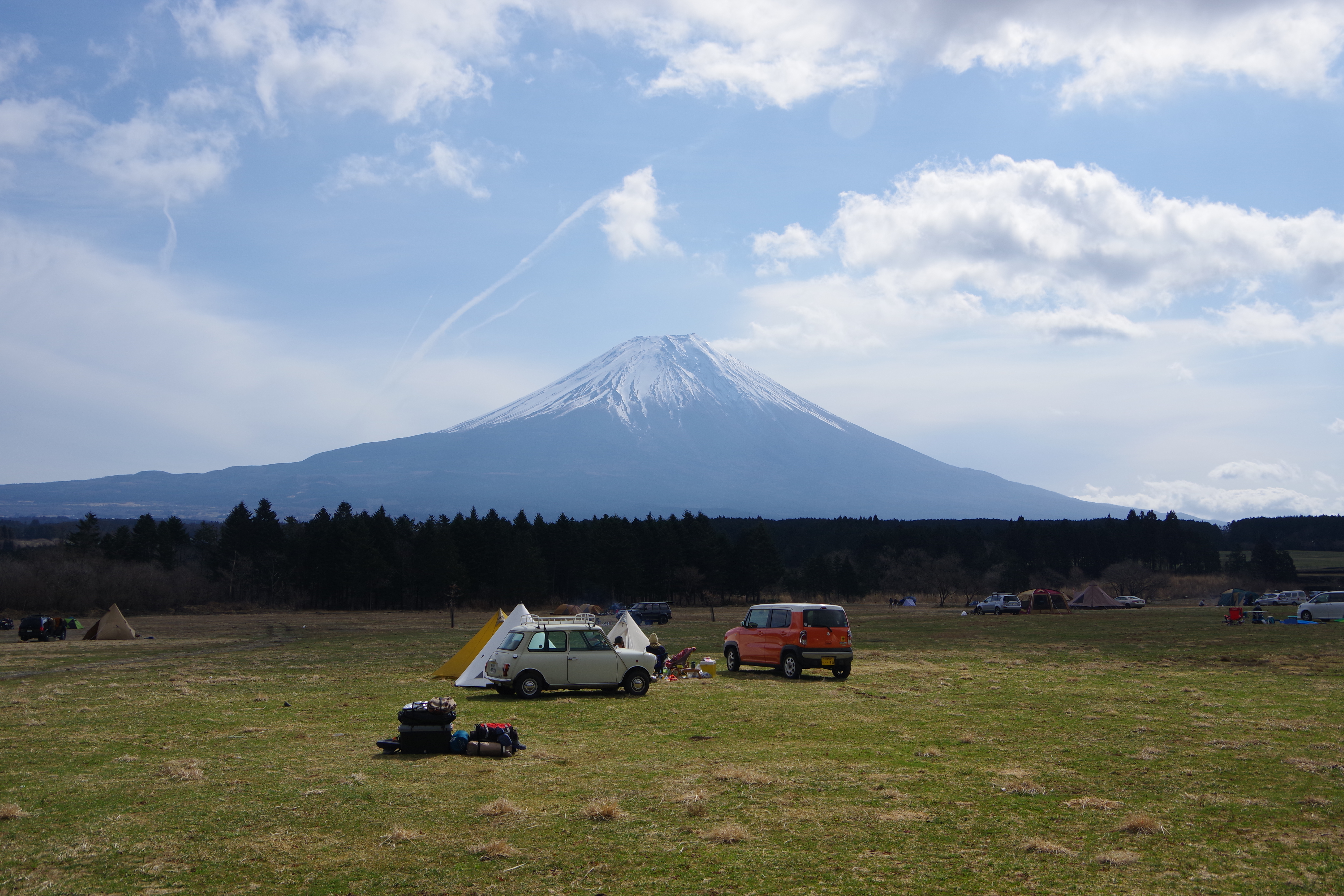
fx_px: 1157
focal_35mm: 31
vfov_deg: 42.3
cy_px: 448
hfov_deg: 60.3
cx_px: 672
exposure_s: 1/320
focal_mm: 21
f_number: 9
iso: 200
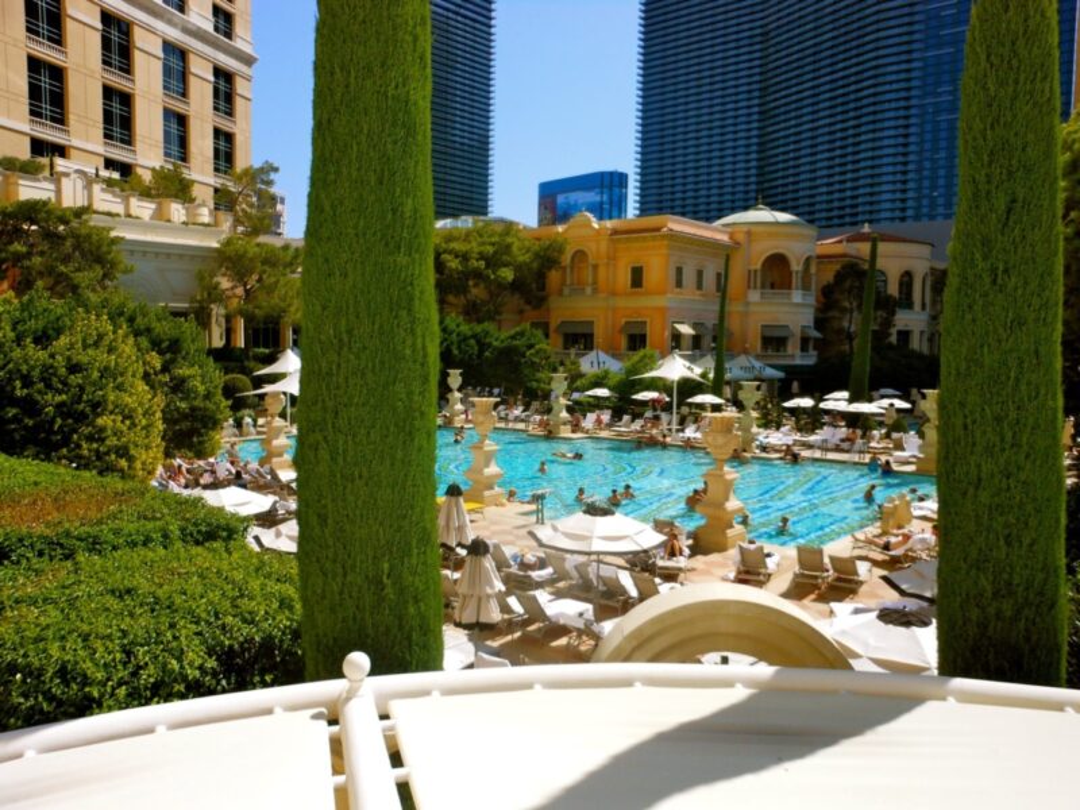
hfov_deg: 63.4
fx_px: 874
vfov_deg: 49.7
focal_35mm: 28
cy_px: 405
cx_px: 540
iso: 80
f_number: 3.7
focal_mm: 5
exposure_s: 1/800
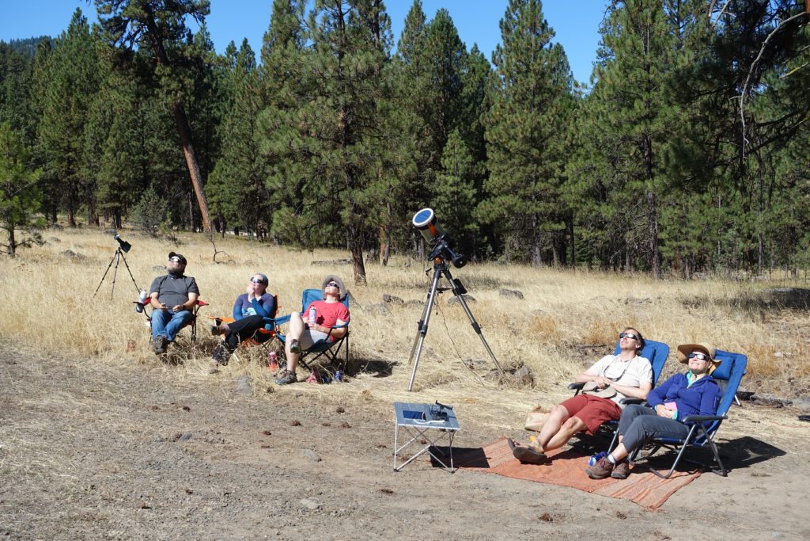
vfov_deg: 32.6
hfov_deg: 47.4
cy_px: 270
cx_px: 405
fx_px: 923
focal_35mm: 41
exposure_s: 1/100
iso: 125
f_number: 4
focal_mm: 14.9
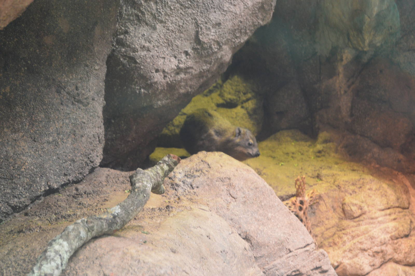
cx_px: 208
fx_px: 950
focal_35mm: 82
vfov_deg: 16.5
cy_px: 138
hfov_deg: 24.6
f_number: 5.6
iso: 800
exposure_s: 1/25
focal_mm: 55
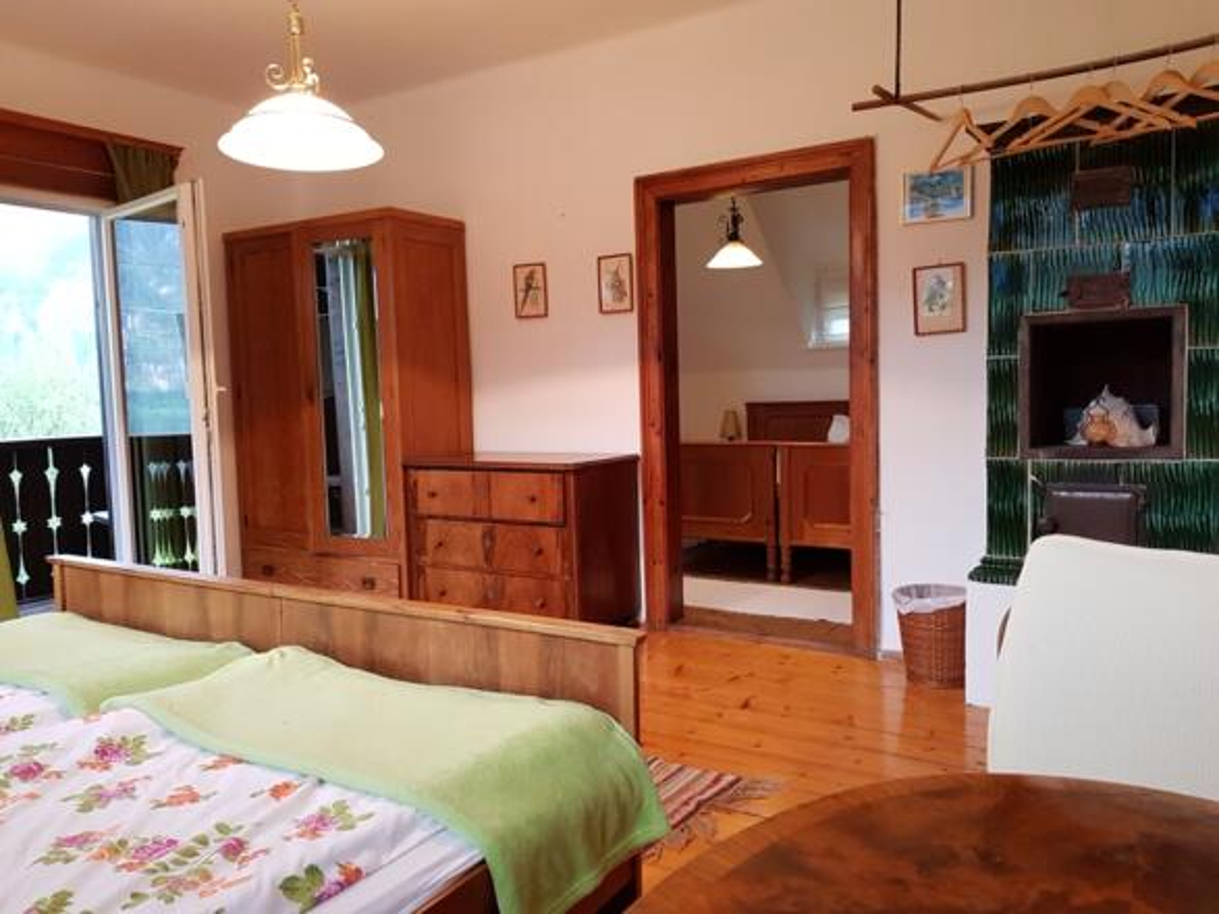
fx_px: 915
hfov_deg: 67.3
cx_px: 610
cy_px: 457
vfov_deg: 53.0
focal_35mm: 26
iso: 250
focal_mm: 4.2
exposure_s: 1/33
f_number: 1.7
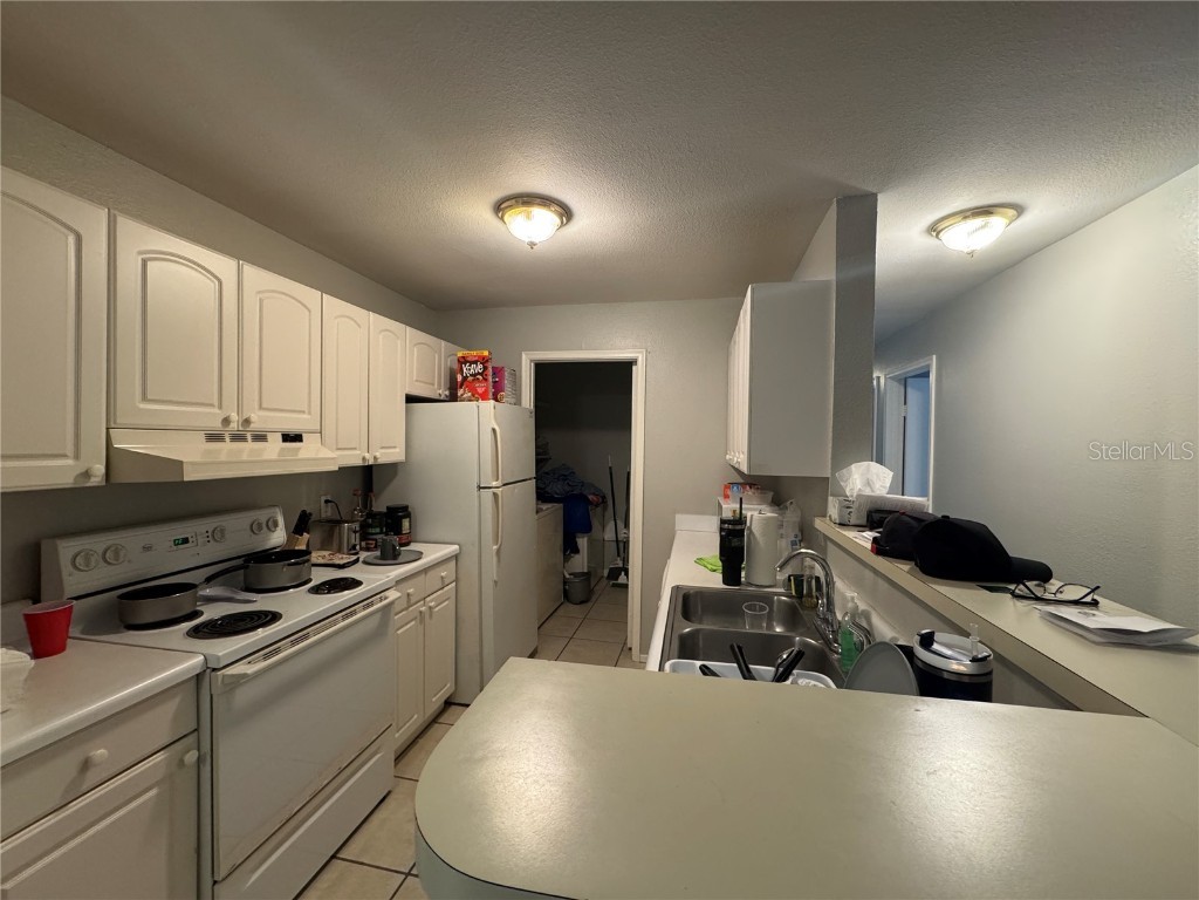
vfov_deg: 85.7
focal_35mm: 14
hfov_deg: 102.1
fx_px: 485
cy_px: 450
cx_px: 600
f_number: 2.2
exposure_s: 1/60
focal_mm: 2.22
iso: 320
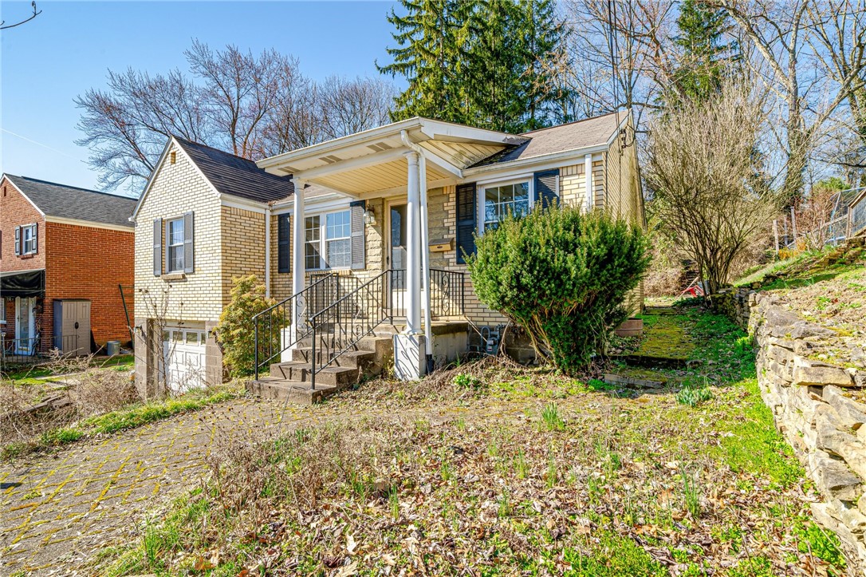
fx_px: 385
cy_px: 288
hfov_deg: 96.8
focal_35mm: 16
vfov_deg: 73.7
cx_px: 433
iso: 50
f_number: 11
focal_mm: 16
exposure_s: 1/45
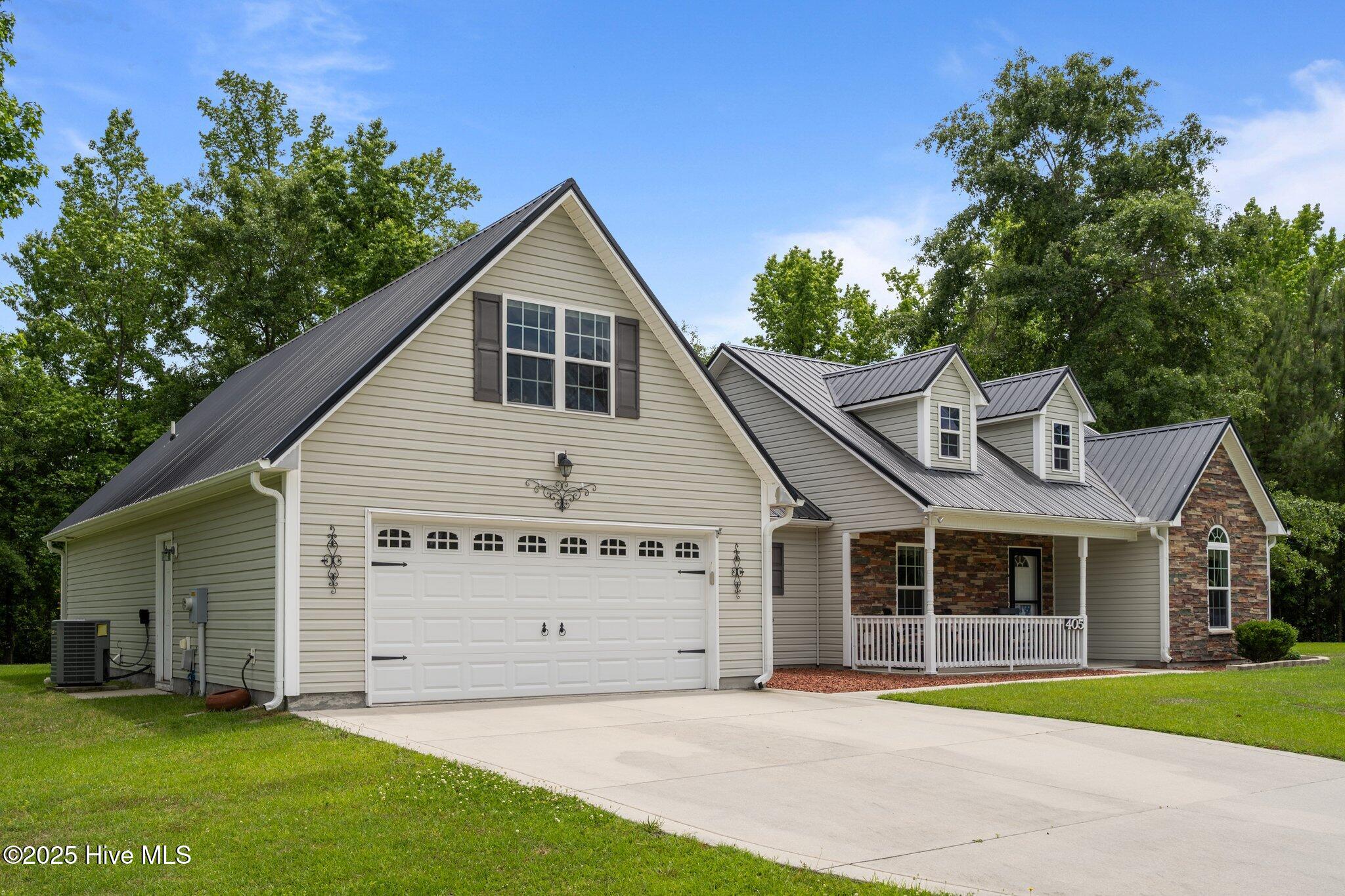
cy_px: 448
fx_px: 1121
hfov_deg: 61.9
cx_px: 672
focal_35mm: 30
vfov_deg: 43.6
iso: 64
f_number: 7.1
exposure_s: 1/250
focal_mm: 30
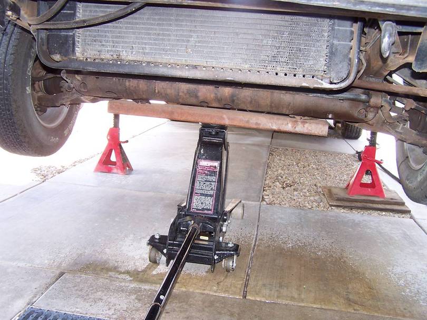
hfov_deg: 49.0
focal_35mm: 38
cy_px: 160
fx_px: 469
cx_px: 214
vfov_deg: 37.7
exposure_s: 1/60
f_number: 2.8
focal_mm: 6.3
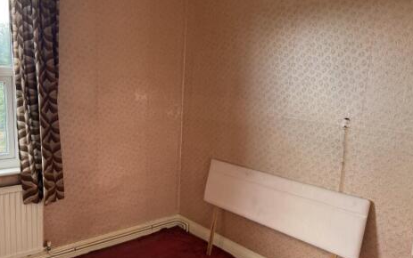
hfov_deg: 59.1
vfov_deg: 39.5
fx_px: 360
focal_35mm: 32
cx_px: 163
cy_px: 137
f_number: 1.78
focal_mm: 6.76
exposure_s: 1/121
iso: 125
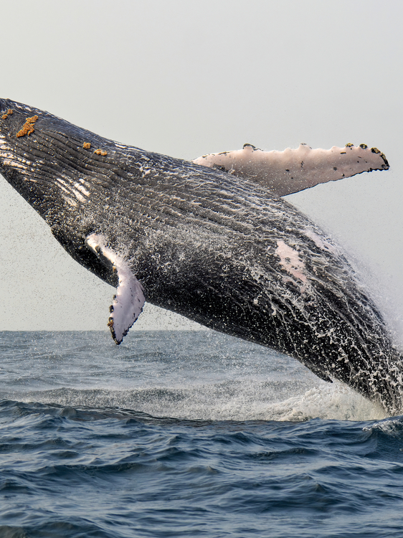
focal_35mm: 230
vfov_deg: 8.6
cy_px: 268
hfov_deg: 6.5
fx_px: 3568
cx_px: 103
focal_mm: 105
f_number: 5.6
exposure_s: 1/1600
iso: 400
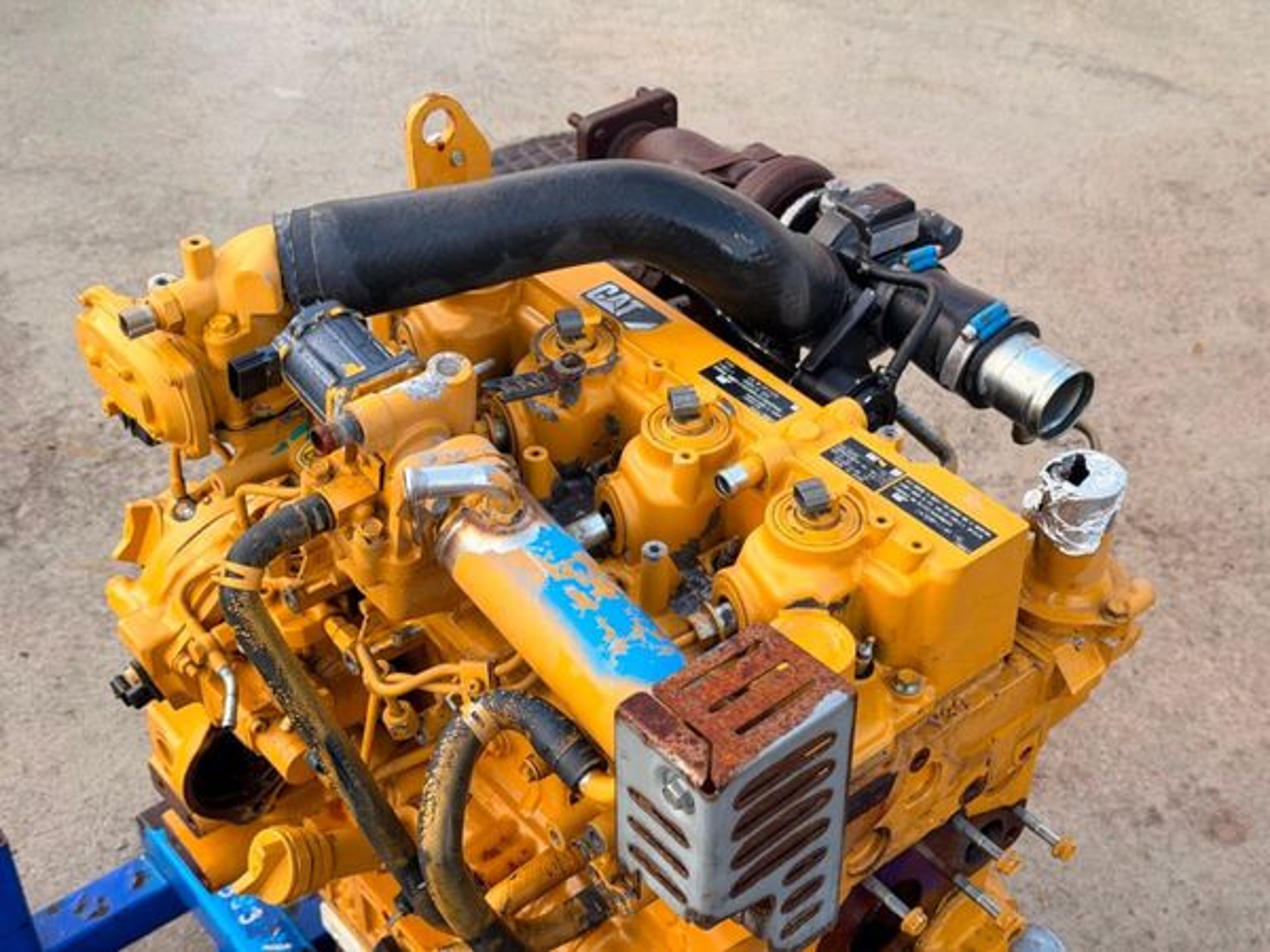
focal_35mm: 48
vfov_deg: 30.3
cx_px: 635
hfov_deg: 39.7
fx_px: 1761
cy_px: 476
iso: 64
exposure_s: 1/316
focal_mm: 6.76
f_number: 1.78
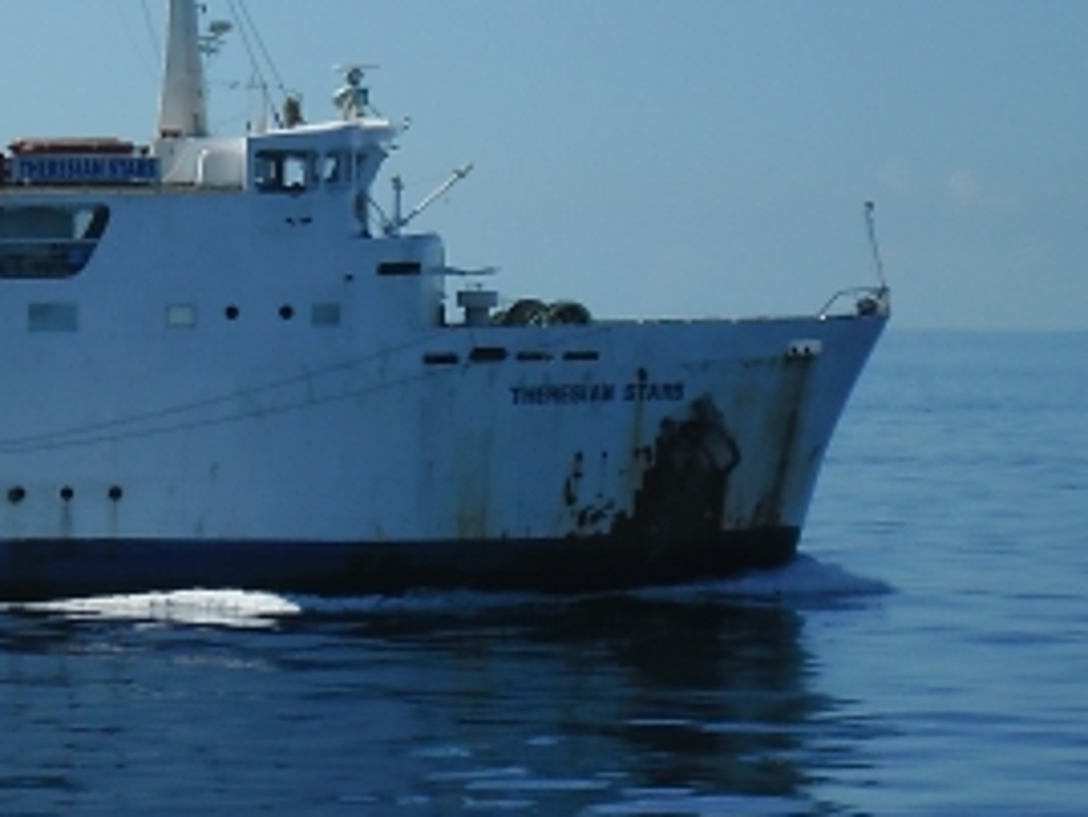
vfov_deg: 6.8
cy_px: 235
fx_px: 6918
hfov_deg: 8.8
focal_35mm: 220
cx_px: -449
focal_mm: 13.2
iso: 80
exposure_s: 1/189
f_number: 9.9
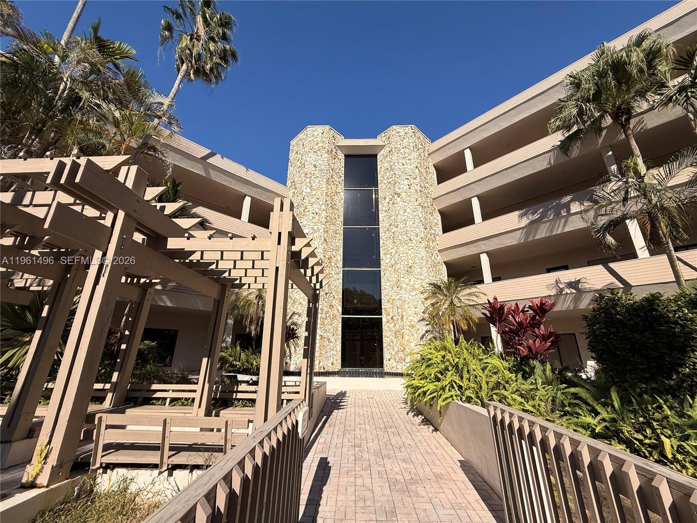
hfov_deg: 102.1
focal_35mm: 14
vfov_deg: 85.7
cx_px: 348
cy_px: 262
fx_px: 282
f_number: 2.2
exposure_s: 1/3891
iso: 50
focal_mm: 2.22
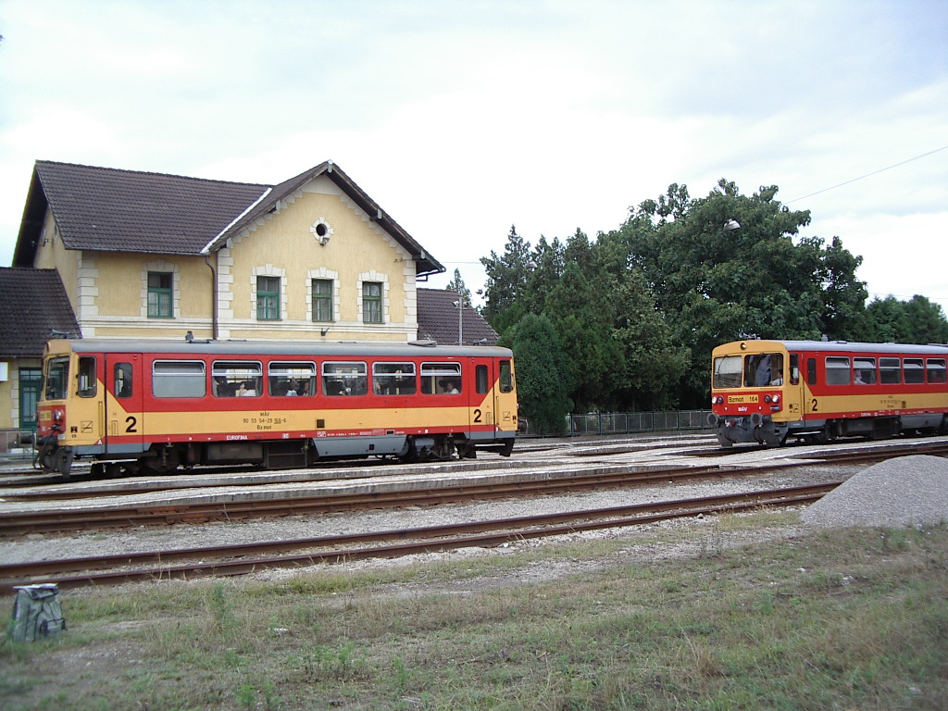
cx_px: 474
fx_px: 1041
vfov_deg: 37.7
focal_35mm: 38
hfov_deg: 49.0
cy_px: 356
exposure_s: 1/400
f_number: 2.6
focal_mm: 5.8
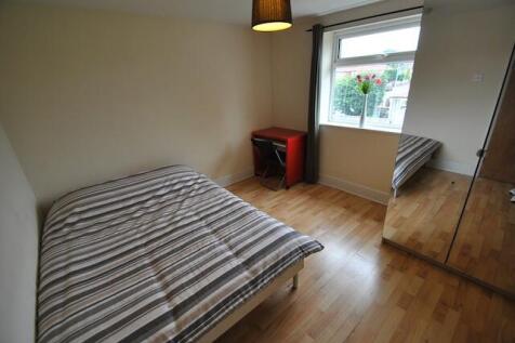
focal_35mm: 15
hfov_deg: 100.4
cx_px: 258
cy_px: 172
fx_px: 214
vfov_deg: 77.3
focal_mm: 10
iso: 200
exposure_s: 1/80
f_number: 4.5
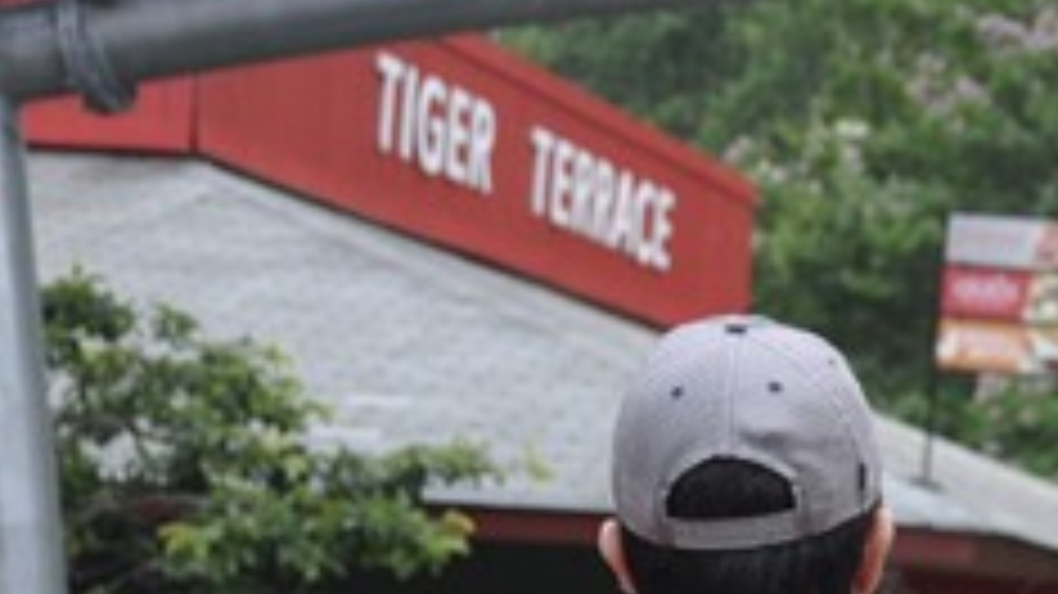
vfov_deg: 6.4
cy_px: 770
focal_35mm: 187
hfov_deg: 11.2
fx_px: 5244
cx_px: 1454
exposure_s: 1/40
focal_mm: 28
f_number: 4
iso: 400
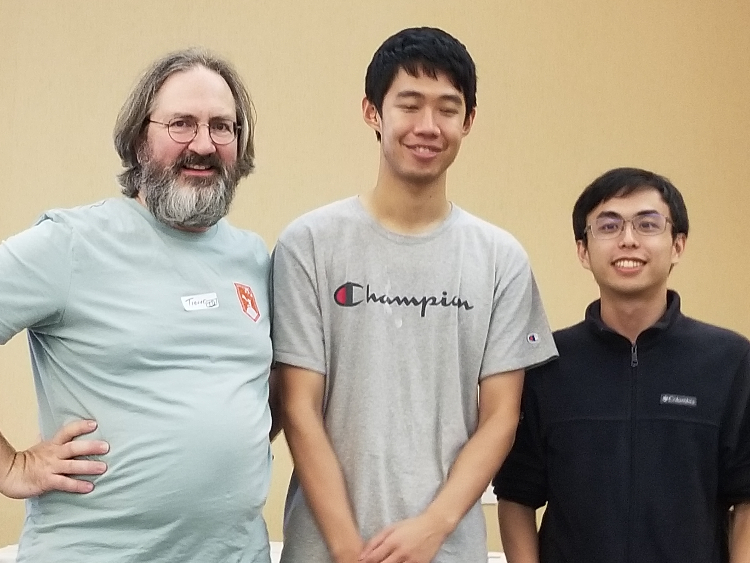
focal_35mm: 26
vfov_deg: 53.1
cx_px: 375
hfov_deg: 67.3
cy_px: 282
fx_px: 563
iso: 250
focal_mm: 4.25
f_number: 1.7
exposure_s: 1/17
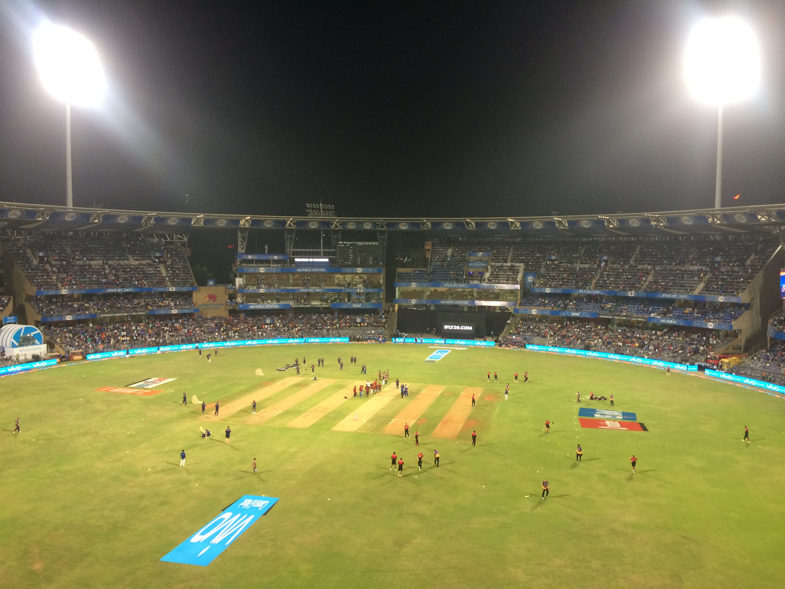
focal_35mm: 29
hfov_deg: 61.7
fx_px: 658
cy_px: 294
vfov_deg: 48.2
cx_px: 392
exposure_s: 1/33
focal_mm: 4.15
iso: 40
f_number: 2.2
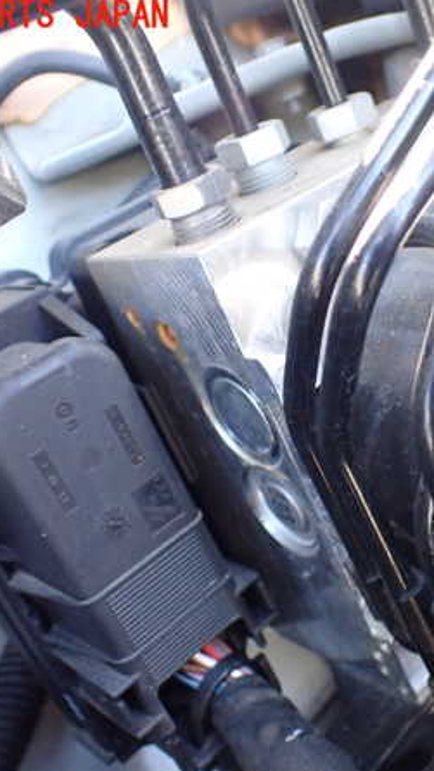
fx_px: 900
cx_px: 373
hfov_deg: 26.4
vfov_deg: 46.4
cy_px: 384
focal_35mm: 44
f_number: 2.3
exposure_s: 1/125
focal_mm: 5.4
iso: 640
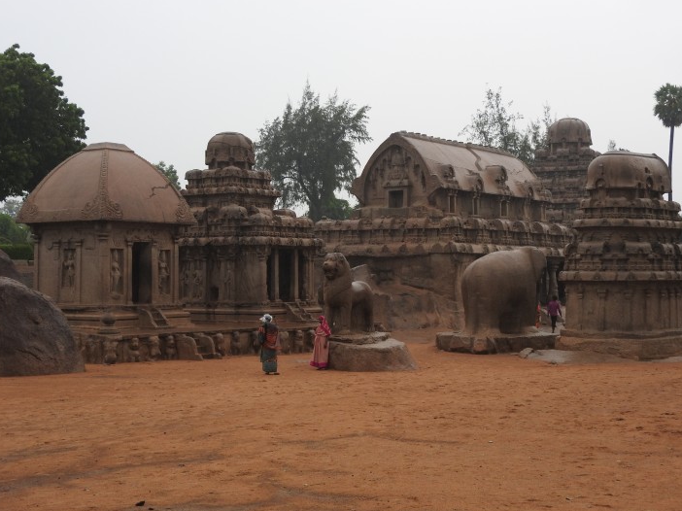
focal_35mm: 57
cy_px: 234
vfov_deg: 25.6
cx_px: 349
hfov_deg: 33.8
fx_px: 1123
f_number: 4
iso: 100
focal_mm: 9
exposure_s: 1/200
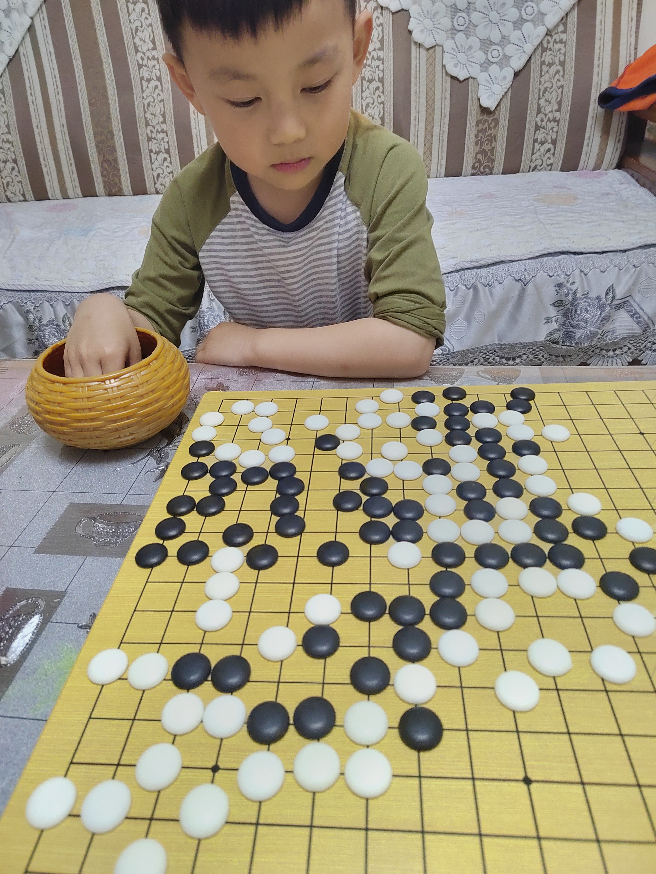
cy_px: 437
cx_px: 328
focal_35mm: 23
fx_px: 581
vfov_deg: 73.9
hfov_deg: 58.9
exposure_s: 1/50
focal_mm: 5.52
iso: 1441
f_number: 1.9
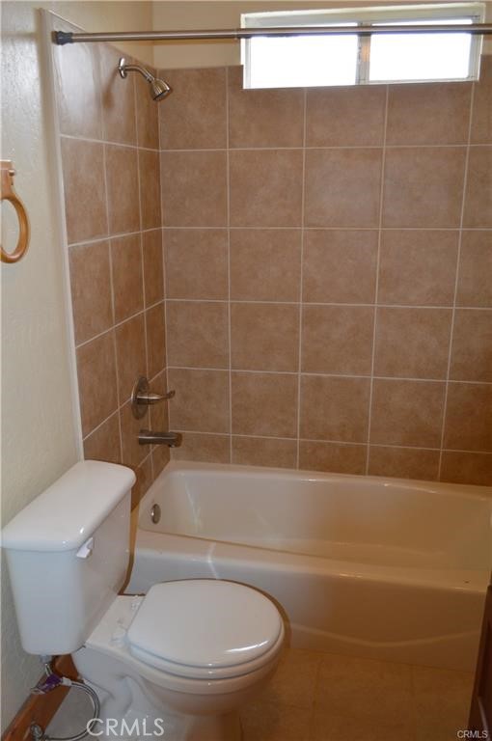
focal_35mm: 30
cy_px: 370
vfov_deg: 62.0
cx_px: 246
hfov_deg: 43.5
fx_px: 617
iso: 400
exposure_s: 1/60
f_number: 4
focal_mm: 20
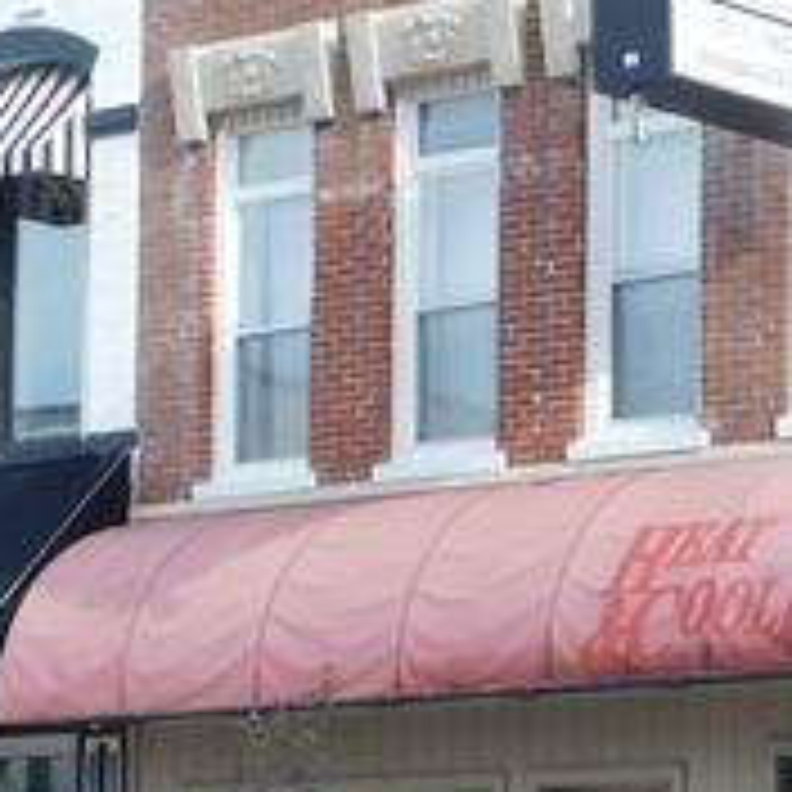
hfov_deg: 11.6
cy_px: 691
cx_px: 932
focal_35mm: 148
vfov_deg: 11.7
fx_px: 3831
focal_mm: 10.4
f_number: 4
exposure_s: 1/250
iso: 125
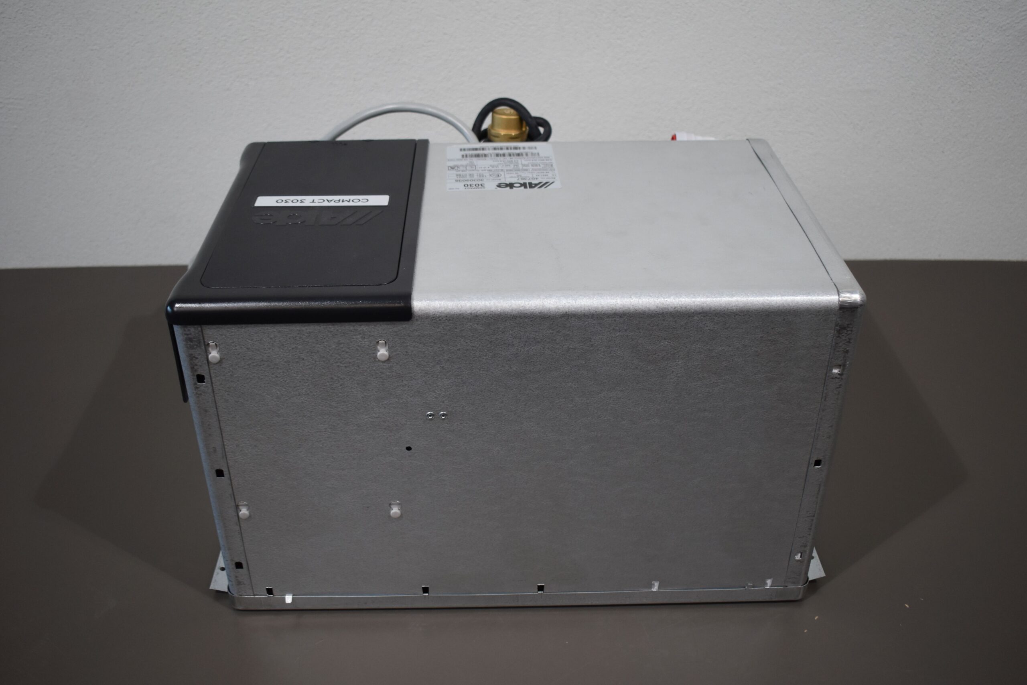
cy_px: 342
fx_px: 1027
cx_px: 514
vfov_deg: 36.9
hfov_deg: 53.1
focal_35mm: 36
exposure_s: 1/250
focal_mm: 24
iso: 560
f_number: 3.8
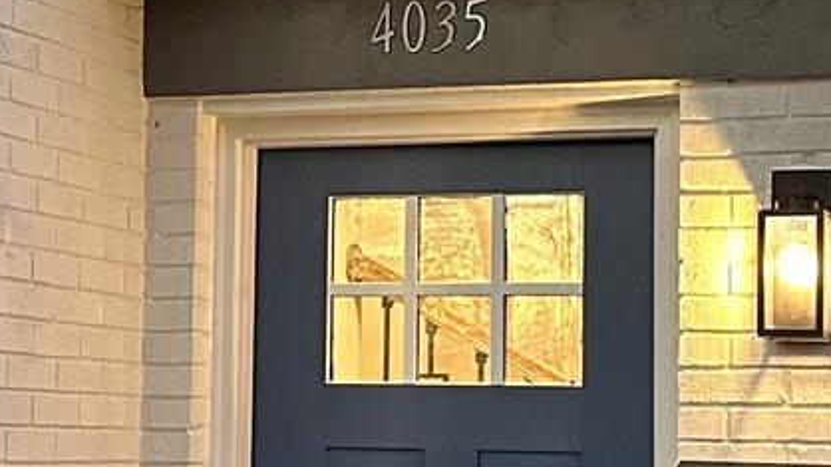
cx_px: 171
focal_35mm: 128
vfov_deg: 9.5
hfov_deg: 16.6
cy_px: 197
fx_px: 2820
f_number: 1.78
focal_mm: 6.86
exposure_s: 1/60
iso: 320
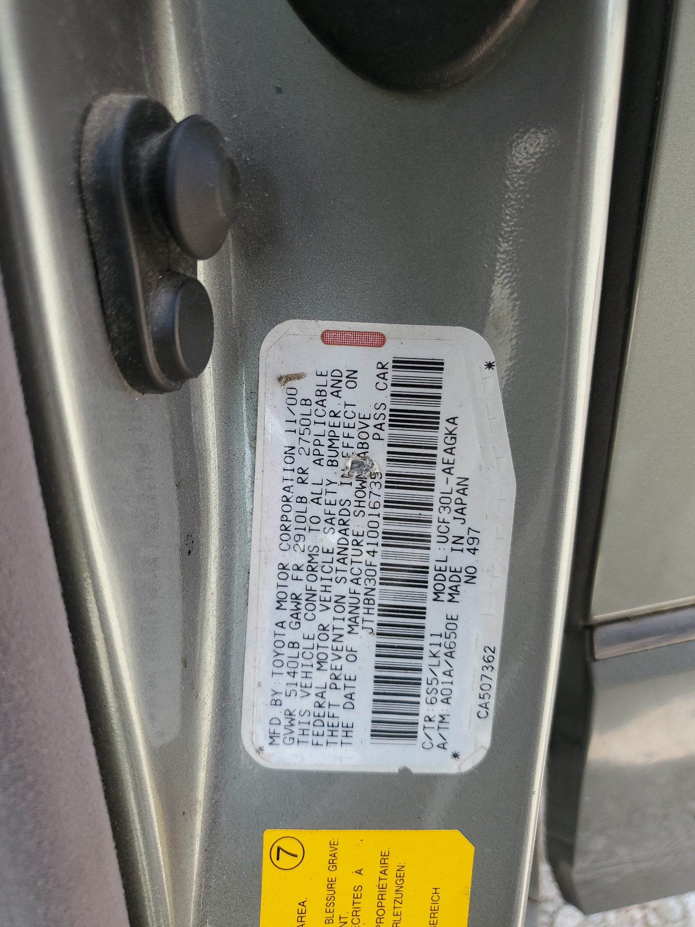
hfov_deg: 53.1
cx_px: 348
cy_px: 464
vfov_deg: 67.3
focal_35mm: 26
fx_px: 696
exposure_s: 1/370
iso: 50
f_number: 1.5
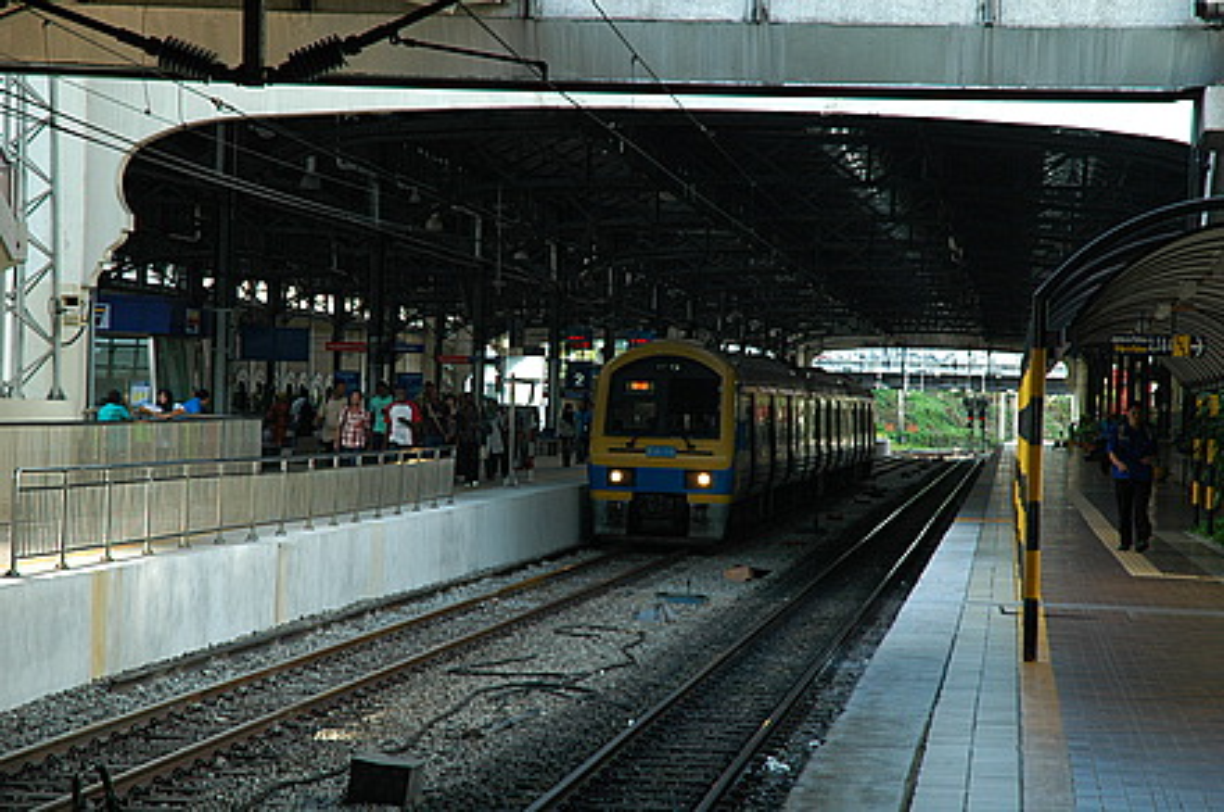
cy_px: 406
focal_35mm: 105
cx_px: 612
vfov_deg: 13.0
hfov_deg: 19.5
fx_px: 3565
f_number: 5
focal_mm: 70
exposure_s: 1/100
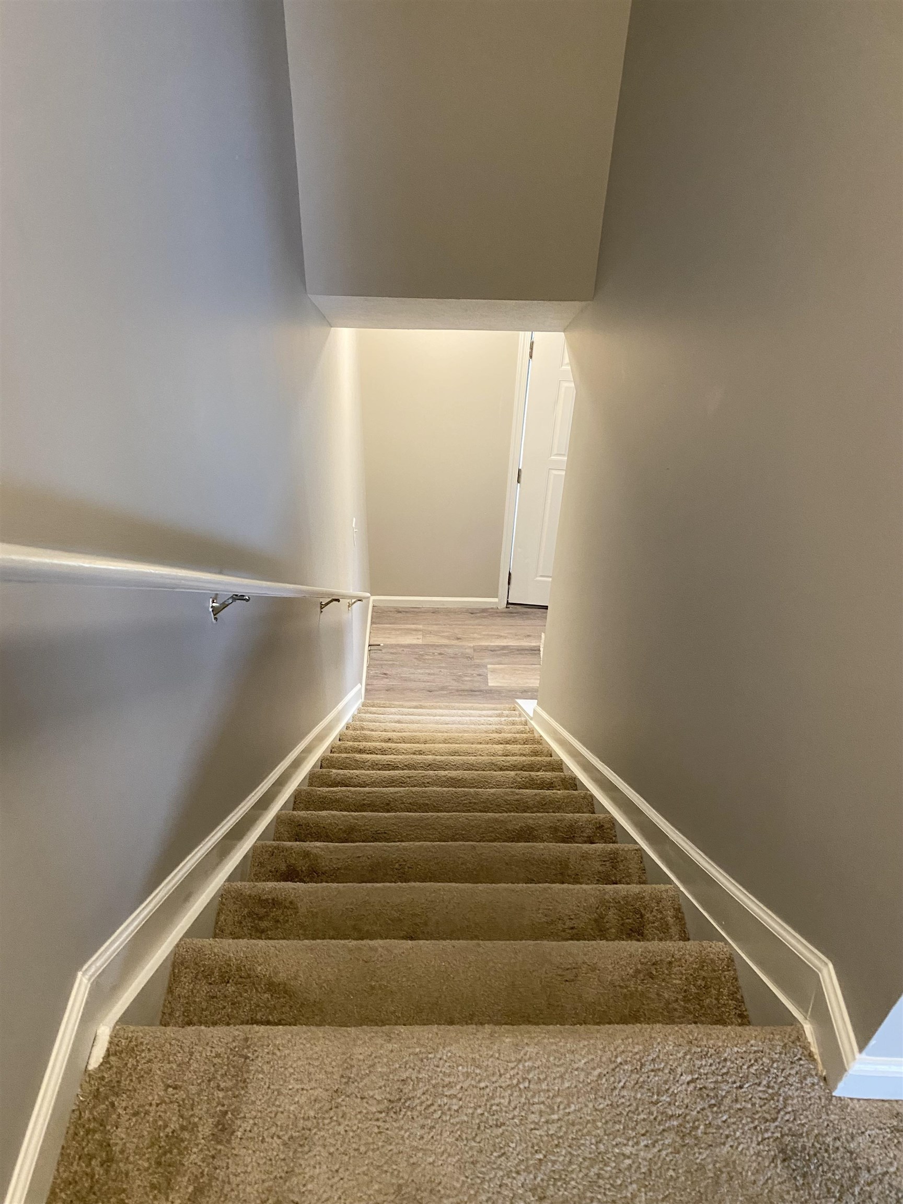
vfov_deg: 67.3
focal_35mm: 26
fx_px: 904
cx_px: 452
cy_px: 602
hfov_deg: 53.1
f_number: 1.8
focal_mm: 4.25
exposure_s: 1/60
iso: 250
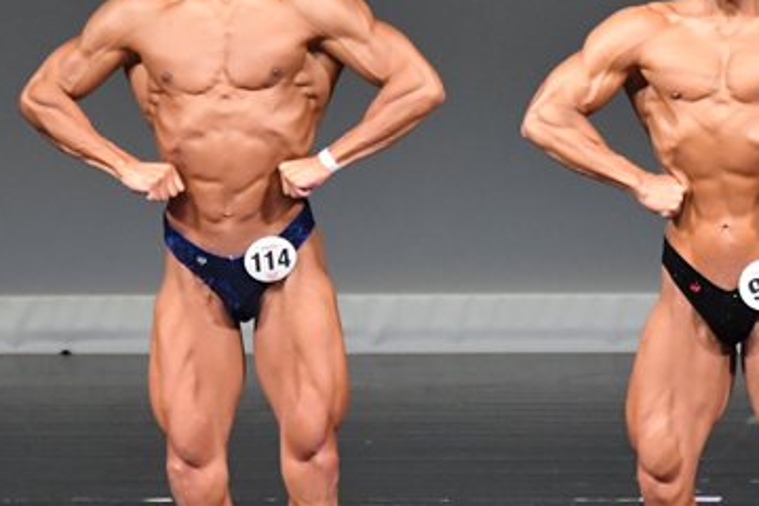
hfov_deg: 2.8
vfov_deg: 1.9
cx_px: 484
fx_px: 15664
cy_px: 242
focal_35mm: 743
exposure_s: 1/400
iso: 6400
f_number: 5.6
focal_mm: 230
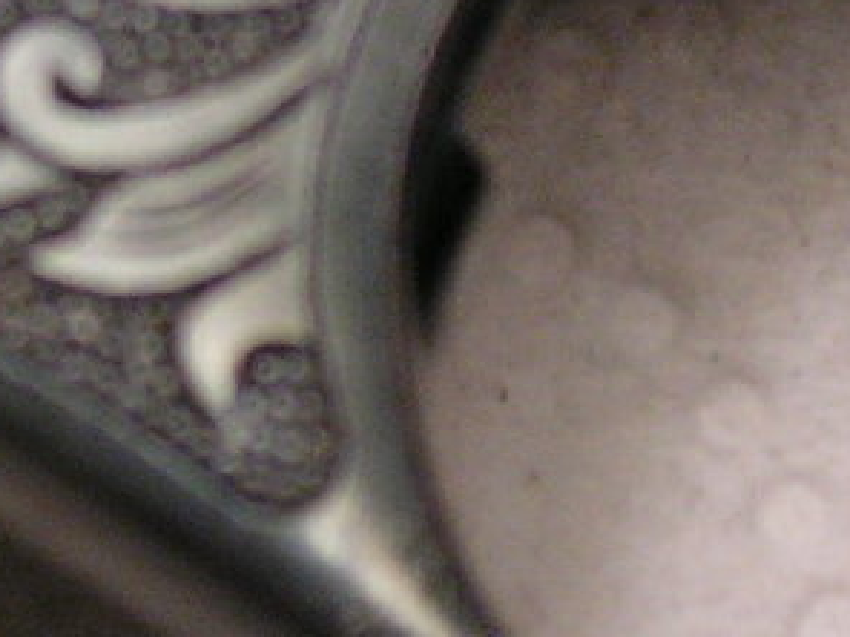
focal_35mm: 445
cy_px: -121
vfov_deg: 3.3
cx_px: -408
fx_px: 10927
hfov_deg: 4.4
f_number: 3.4
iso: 160
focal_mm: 17.3
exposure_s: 1/100
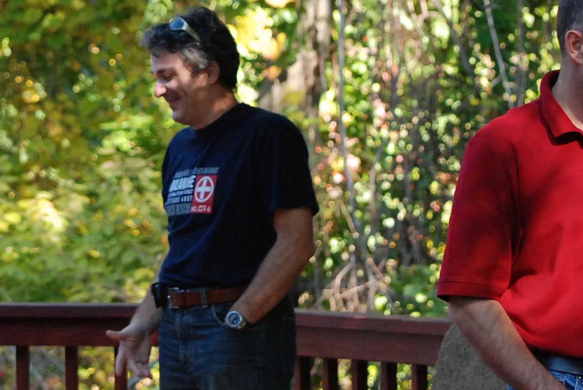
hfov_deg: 7.4
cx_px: 170
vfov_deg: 4.9
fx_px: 4523
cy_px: 76
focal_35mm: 279
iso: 800
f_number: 4.5
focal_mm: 70
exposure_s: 1/320
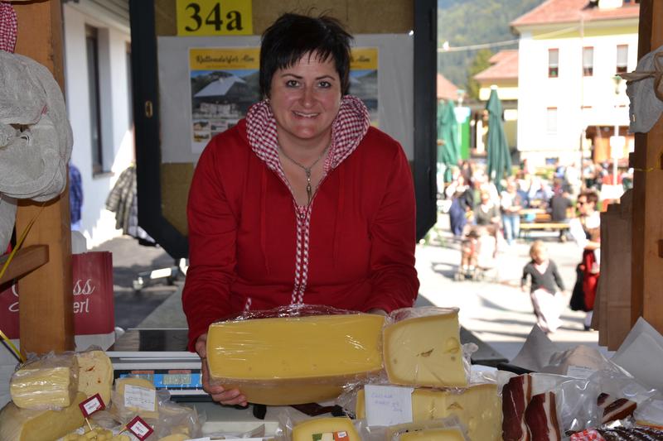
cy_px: 220
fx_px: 967
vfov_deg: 25.7
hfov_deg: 37.9
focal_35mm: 52
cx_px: 332
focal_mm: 35
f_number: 4.5
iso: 100
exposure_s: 1/160
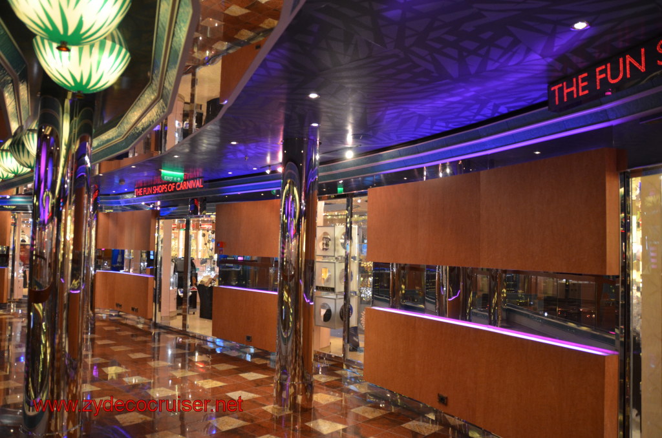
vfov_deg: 47.7
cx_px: 331
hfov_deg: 67.5
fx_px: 495
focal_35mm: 27
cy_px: 219
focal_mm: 18
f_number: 3.5
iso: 800
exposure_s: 1/40
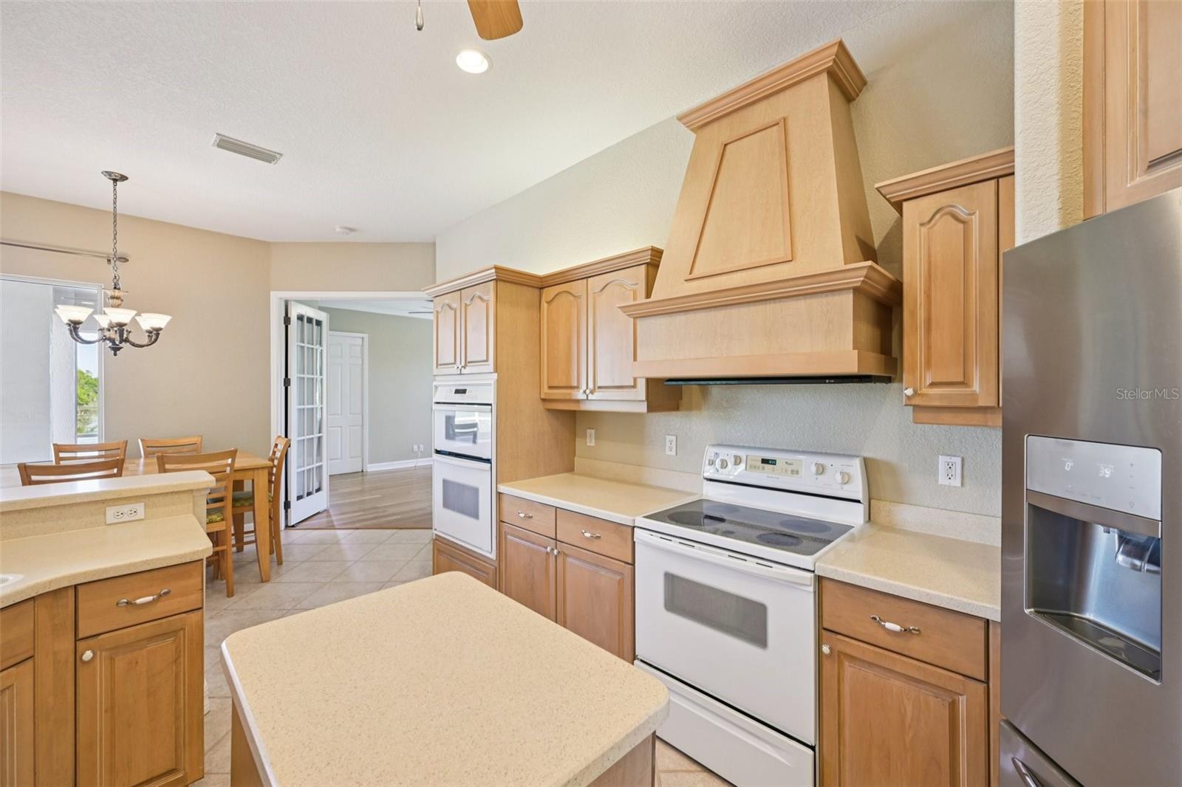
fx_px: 460
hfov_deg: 104.3
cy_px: 394
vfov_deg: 81.2
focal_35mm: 14
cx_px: 591
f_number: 8
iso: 400
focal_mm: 14
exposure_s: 1/10
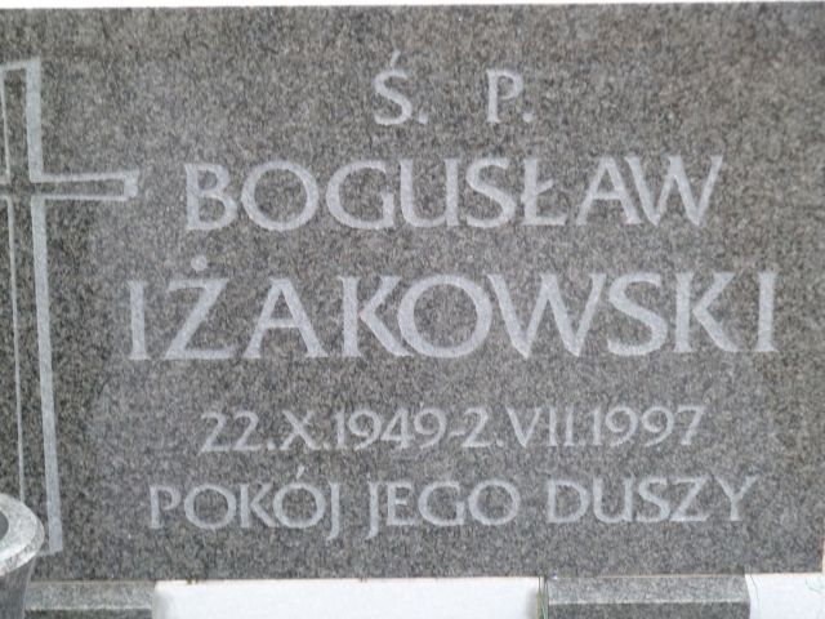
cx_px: 412
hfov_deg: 14.4
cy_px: 310
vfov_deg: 10.8
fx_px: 3265
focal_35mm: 137
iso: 160
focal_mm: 22.5
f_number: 4.5
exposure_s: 1/40
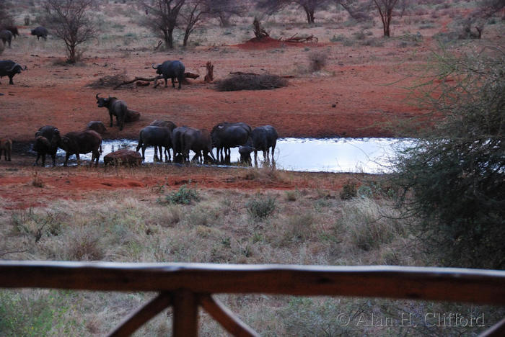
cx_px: 252
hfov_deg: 18.2
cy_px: 168
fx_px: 1579
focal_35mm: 112
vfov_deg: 12.2
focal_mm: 75
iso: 1600
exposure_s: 1/8
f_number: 5.3
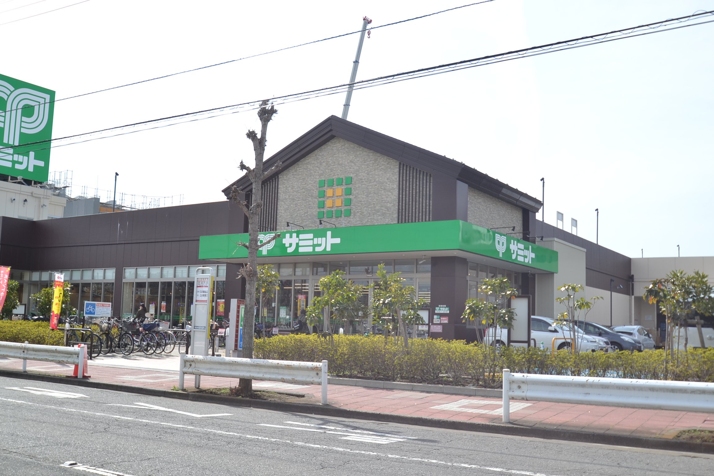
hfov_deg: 53.1
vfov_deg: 36.9
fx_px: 714
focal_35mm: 36
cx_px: 357
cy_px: 238
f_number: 7.1
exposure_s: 1/200
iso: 100
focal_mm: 24
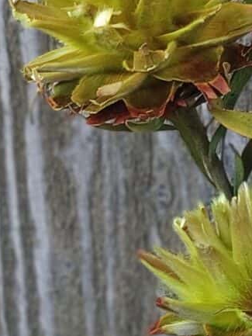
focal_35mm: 142
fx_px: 1378
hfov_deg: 9.9
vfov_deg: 13.7
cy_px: 334
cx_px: 439
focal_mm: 5.23
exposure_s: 1/30
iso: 50
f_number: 1.8
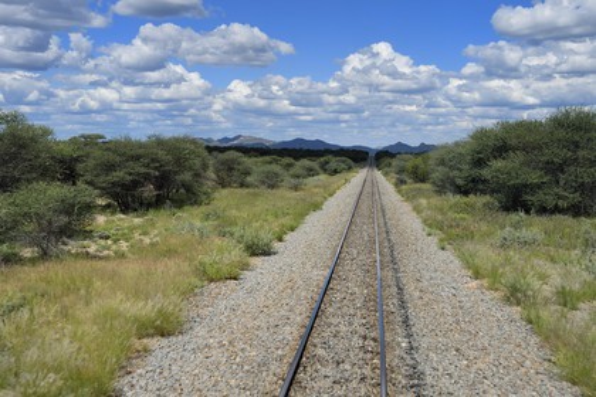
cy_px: 198
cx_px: 298
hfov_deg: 42.7
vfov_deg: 29.2
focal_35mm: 46
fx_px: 761
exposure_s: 1/200
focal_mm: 46
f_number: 20
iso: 200
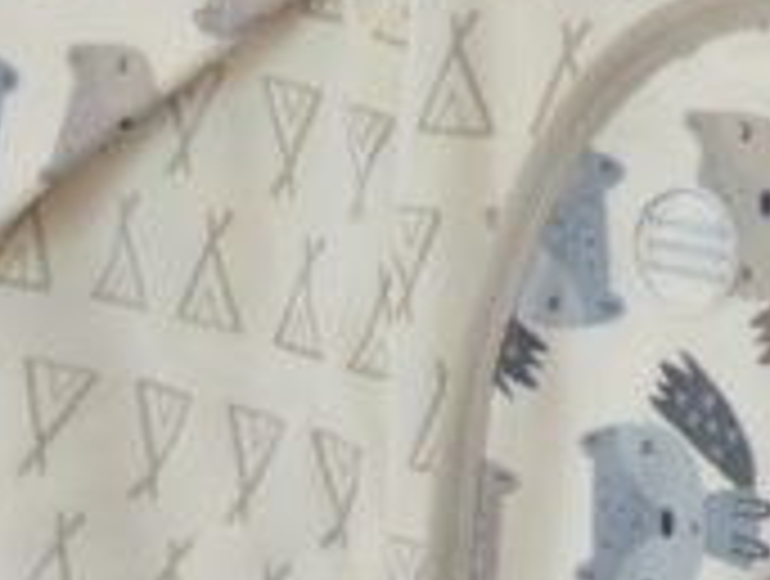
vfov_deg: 4.4
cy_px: 133
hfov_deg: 5.7
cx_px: 1495
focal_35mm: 337
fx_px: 7512
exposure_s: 1/250
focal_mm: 50
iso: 1000
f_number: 1.8
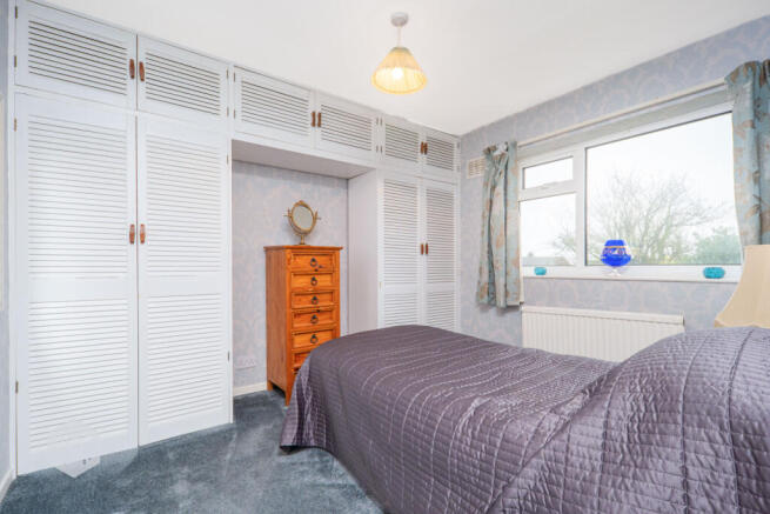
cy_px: 257
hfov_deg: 100.4
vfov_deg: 77.4
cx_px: 385
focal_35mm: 15
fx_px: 321
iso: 1000
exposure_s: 1/200
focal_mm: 15
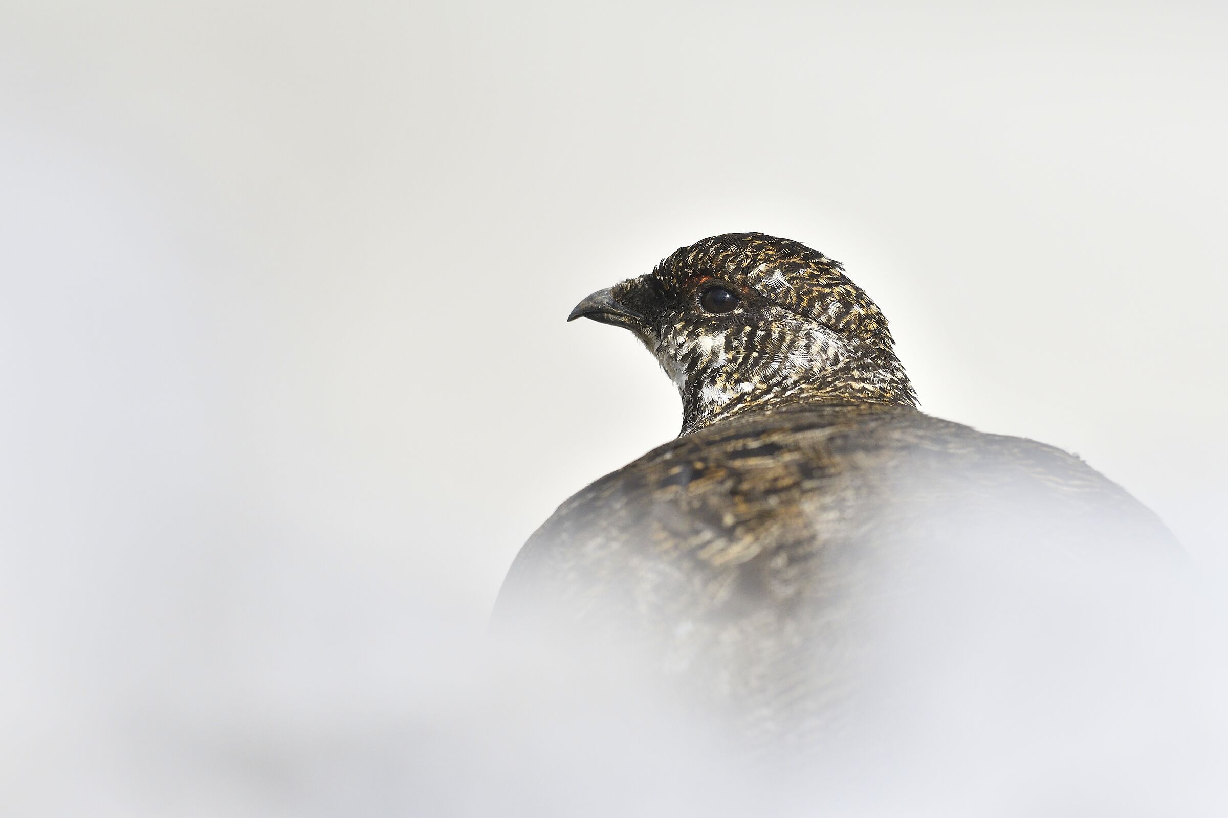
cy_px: 409
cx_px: 614
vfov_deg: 2.3
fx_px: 20465
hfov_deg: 3.4
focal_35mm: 600
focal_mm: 400
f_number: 7.1
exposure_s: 1/8000
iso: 1000
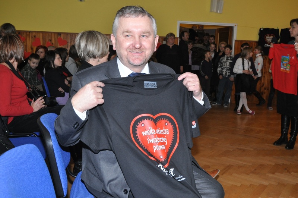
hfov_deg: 57.3
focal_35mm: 33
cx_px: 149
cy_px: 99
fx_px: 273
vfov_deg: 39.9
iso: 800
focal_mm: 22
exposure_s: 1/60
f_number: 5.6
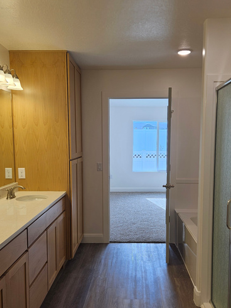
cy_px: 176
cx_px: 127
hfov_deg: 39.6
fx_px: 320
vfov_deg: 51.2
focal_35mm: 36
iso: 32
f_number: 1.8
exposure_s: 1/120
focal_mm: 5.4
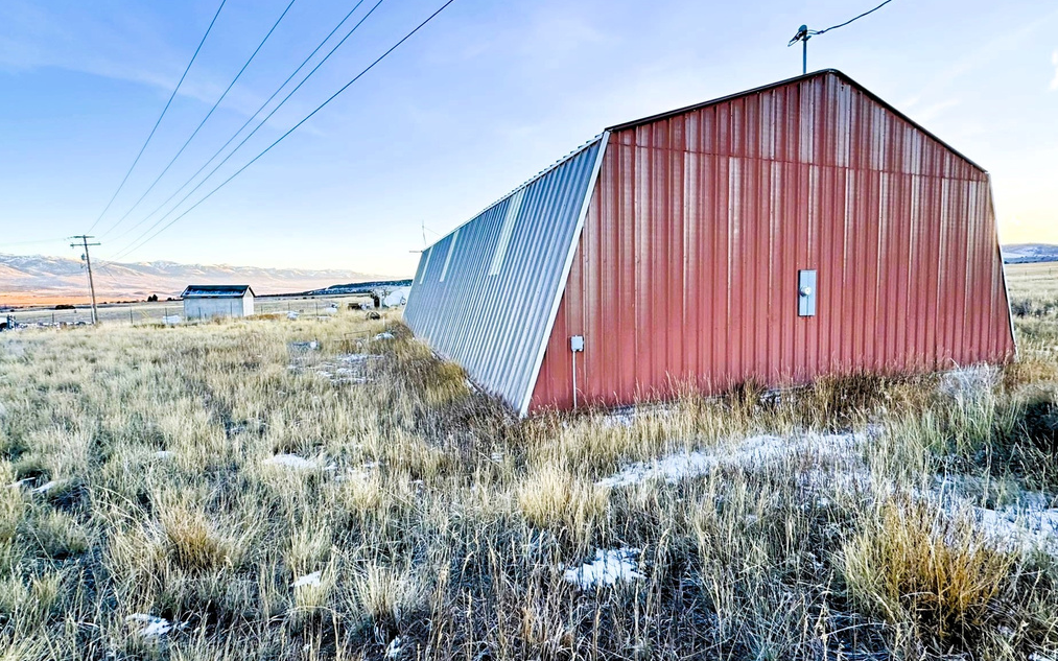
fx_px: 432
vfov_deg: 74.8
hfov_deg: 101.5
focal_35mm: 15
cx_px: 525
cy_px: 323
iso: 40
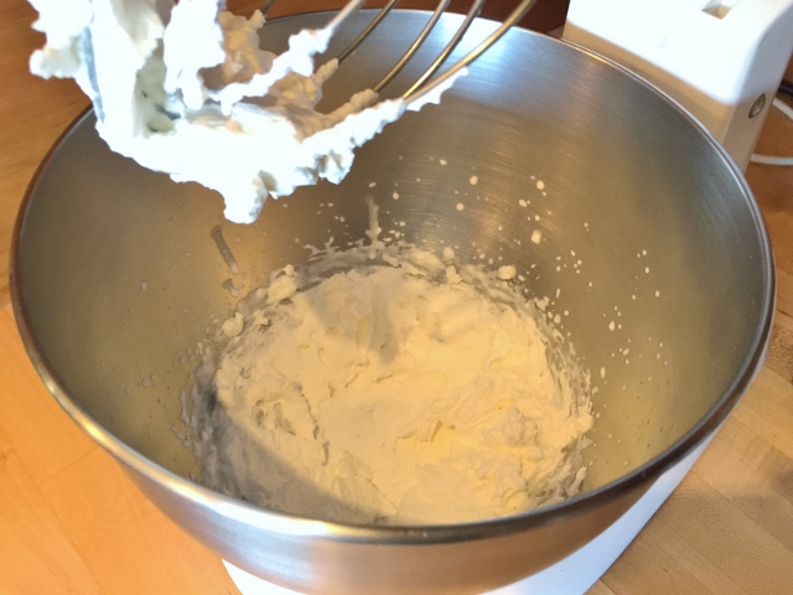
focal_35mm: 29
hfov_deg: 61.7
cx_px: 396
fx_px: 664
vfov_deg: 48.2
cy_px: 298
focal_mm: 4.15
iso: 100
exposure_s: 1/15
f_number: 2.2
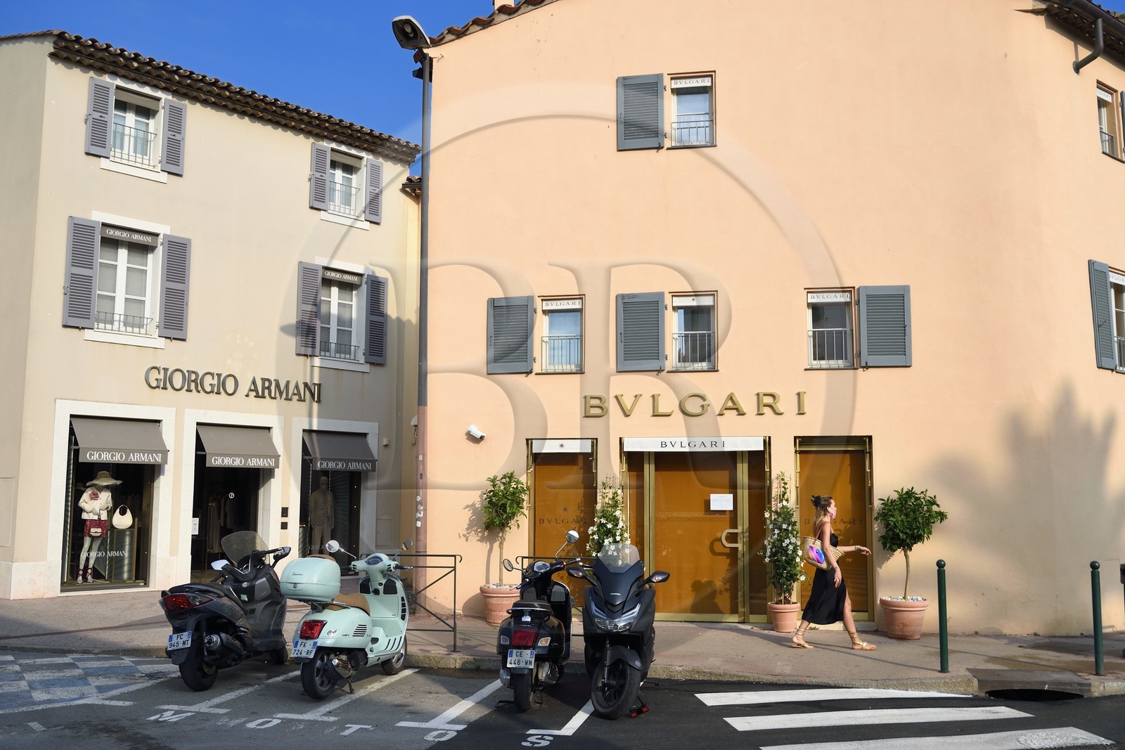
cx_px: 562
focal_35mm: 30
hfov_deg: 61.9
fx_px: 938
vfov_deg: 43.6
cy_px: 375
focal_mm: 30
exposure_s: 1/1250
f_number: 6.3
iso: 200
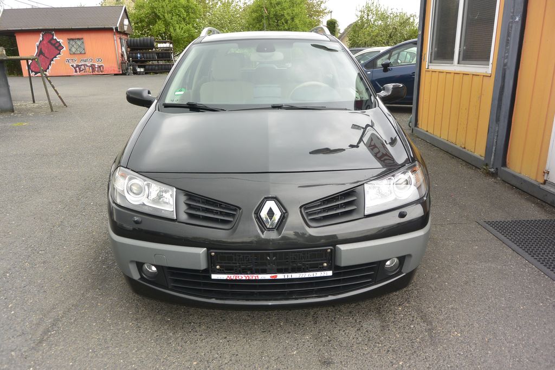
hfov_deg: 67.4
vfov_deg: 47.9
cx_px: 278
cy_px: 185
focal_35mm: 27
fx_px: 416
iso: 160
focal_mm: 10
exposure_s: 1/250
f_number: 4.5
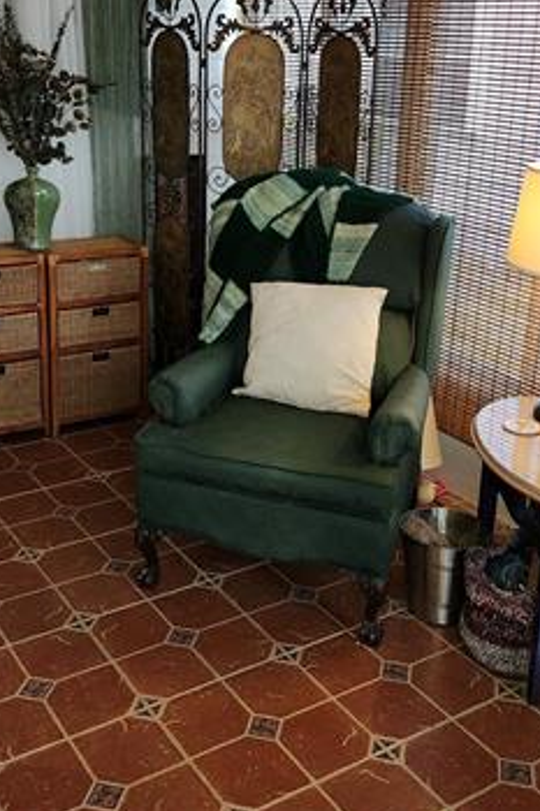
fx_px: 923
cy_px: 315
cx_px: 262
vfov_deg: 47.1
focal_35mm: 41
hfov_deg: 32.6
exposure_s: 1/24
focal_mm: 5.54
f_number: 1.8
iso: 100
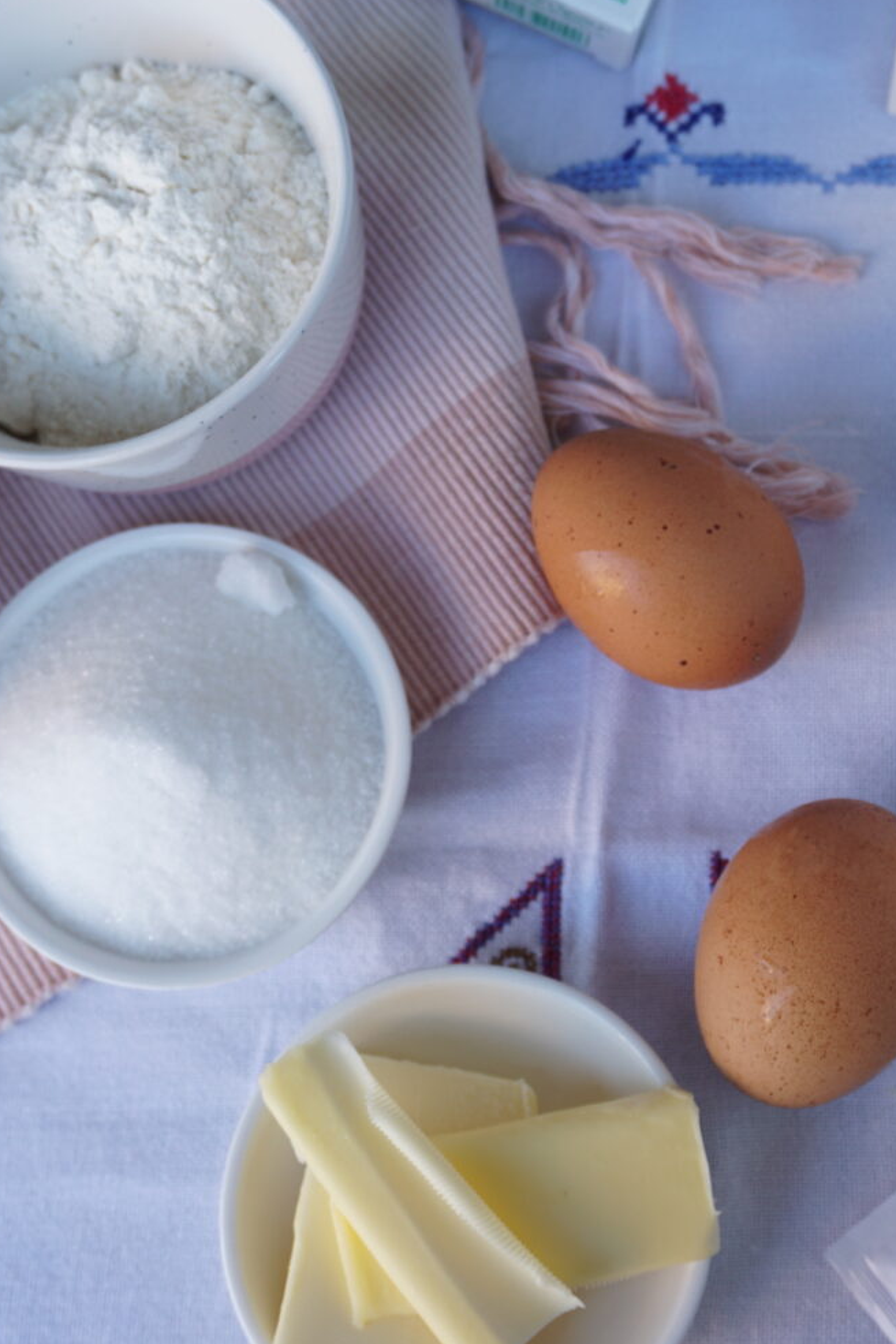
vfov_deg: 32.5
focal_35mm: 62
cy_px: 675
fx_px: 2306
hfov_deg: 21.9
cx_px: 616
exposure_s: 1/60
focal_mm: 27
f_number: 4.5
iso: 125
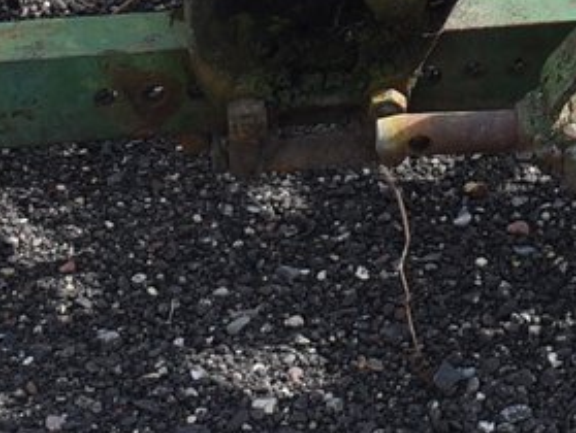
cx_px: 974
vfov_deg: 5.3
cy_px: -504
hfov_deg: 7.1
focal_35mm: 272
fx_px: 4531
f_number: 8
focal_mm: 31
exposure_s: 1/250
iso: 160
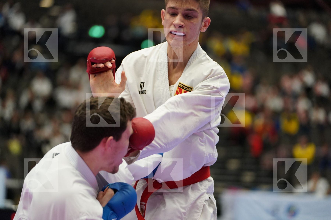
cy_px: 110
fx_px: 1379
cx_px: 166
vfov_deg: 9.1
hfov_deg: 13.7
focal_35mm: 150
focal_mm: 150
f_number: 2.8
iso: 3200
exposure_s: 1/1000
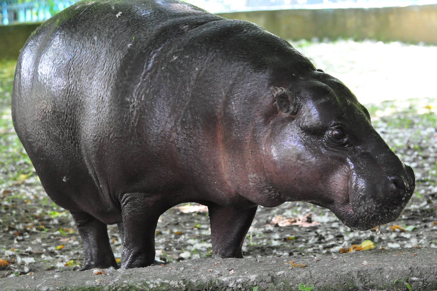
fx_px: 1683
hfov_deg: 14.8
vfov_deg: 9.9
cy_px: 136
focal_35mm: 139
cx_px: 200
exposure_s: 1/400
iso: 3200
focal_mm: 75
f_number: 5
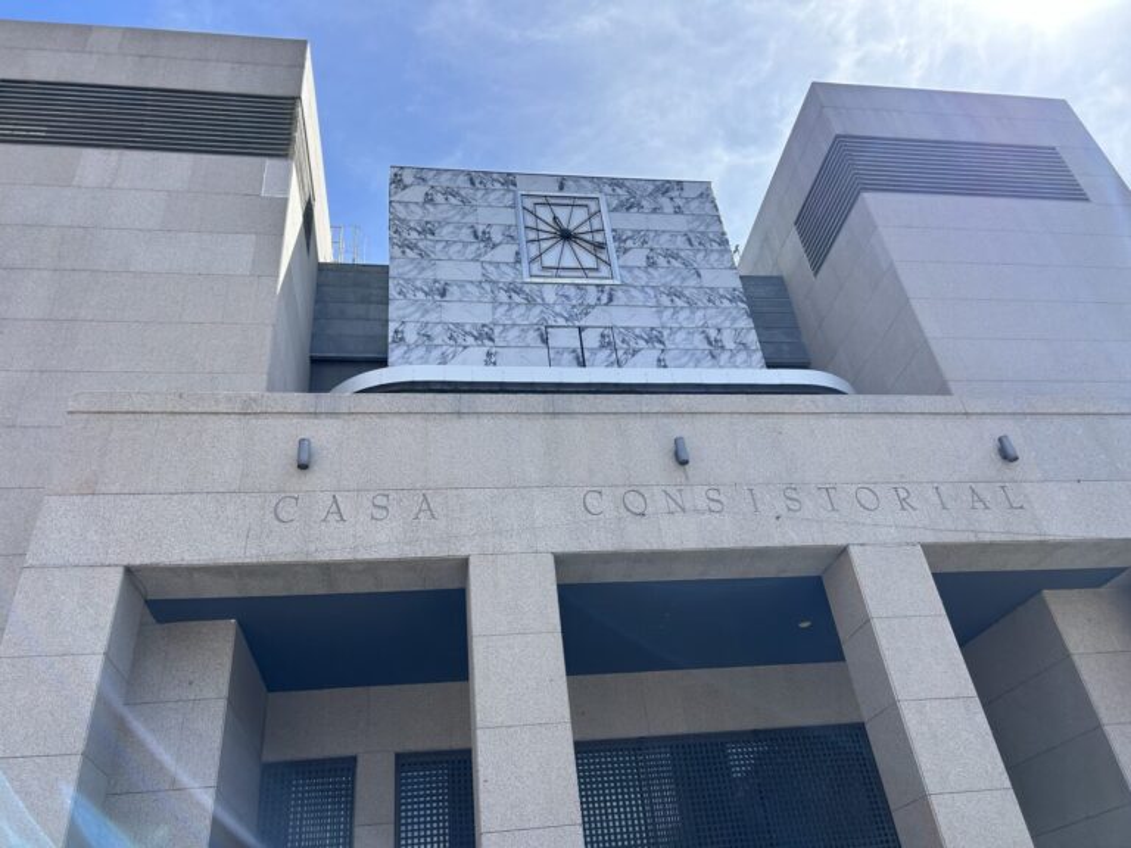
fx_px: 849
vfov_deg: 53.1
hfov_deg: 67.3
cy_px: 424
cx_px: 566
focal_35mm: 26
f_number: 1.5
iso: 50
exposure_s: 1/2632
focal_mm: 5.7
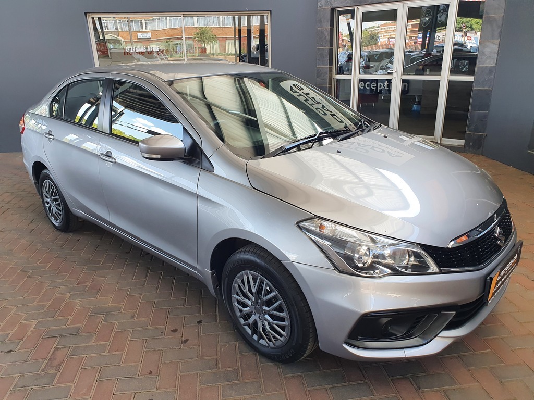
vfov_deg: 53.1
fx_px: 401
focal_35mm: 26
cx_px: 267
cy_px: 200
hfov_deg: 67.3
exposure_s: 1/100
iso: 80
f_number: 2.4
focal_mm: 4.32
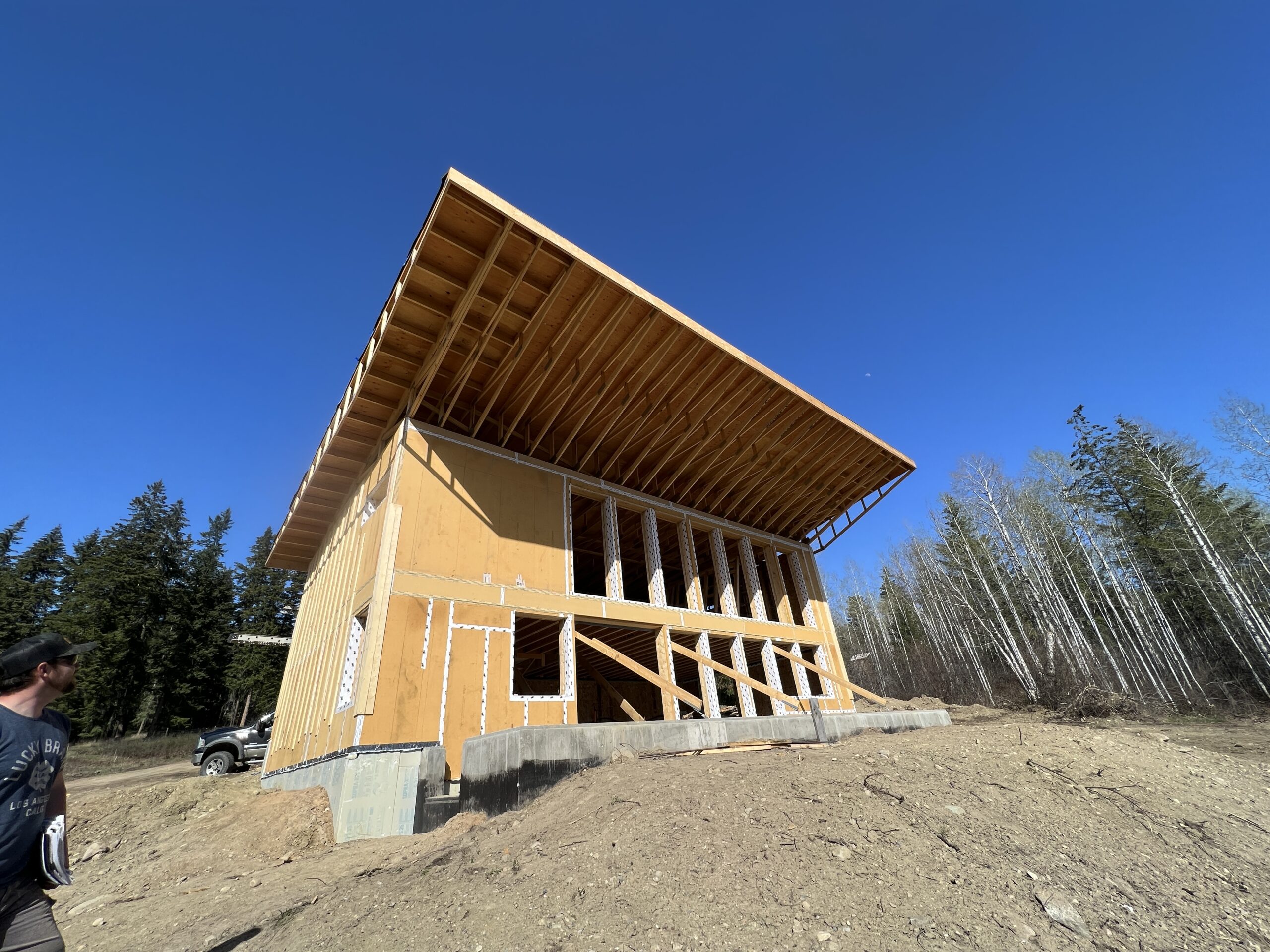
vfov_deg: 89.9
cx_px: 635
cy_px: 476
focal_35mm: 13
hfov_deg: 106.2
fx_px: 477
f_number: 1.8
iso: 32
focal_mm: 1.57
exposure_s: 1/1410
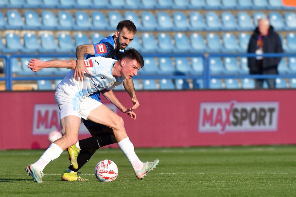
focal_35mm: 360
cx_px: 148
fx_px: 2960
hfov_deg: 5.7
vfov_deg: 3.8
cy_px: 98
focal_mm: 360
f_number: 5
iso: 220
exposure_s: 1/1600
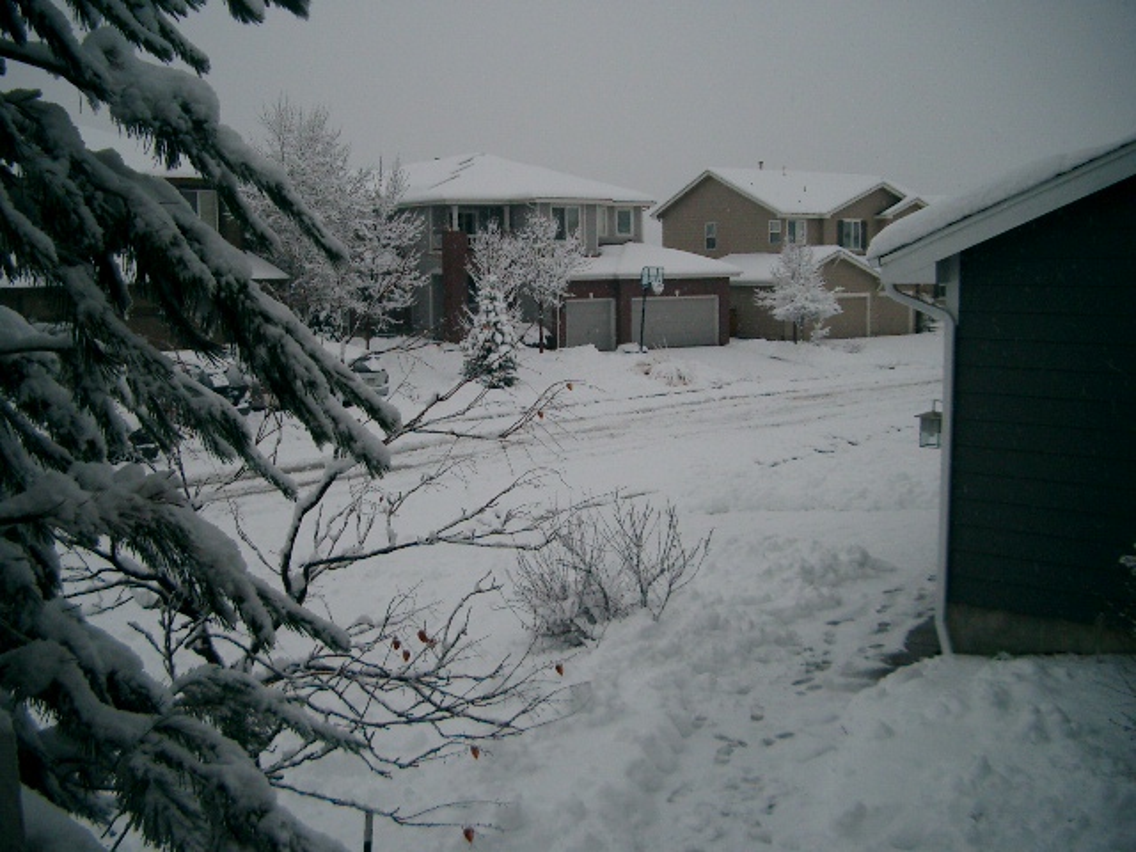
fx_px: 1214
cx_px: 568
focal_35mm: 37
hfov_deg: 50.1
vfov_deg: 38.7
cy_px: 426
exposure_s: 1/160
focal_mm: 7.6
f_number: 2.6
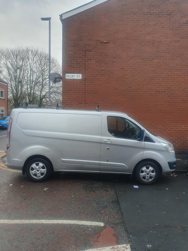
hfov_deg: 53.1
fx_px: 188
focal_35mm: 26
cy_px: 126
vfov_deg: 67.3
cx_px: 94
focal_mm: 4.32
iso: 64
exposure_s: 1/100
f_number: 2.4
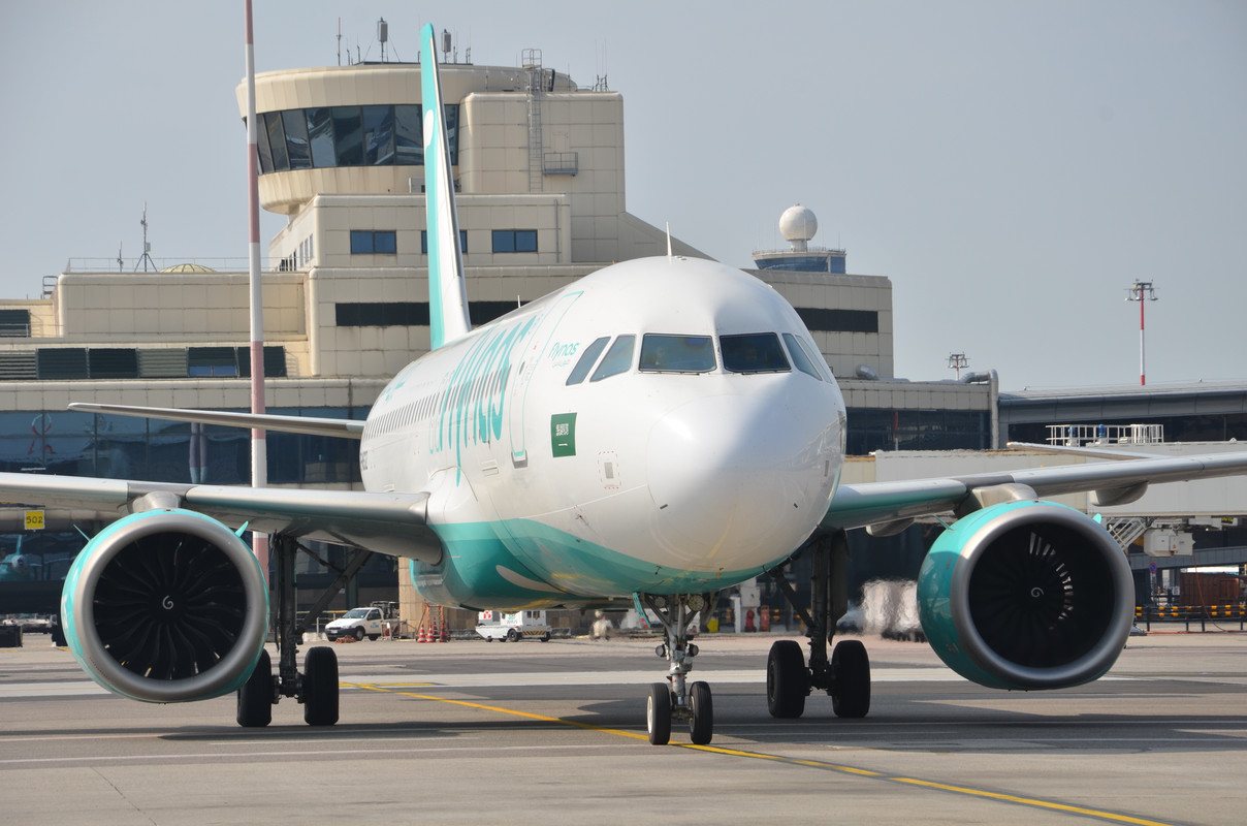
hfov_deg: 13.1
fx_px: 5444
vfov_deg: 8.7
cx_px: 624
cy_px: 413
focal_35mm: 158
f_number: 10
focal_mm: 105
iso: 160
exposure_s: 1/400
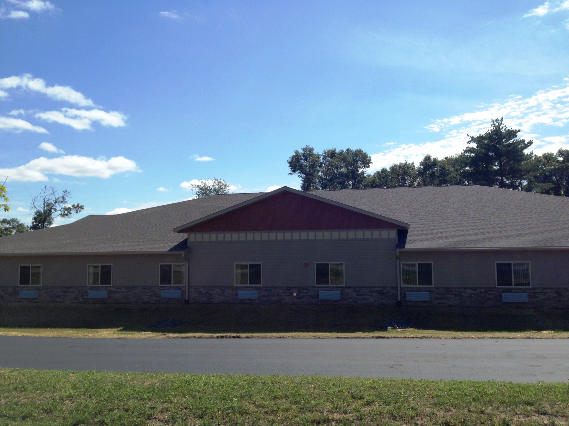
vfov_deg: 42.9
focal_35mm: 33
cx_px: 284
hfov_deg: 55.4
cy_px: 213
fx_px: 542
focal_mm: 4.12
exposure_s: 1/1938
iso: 50
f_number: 2.4
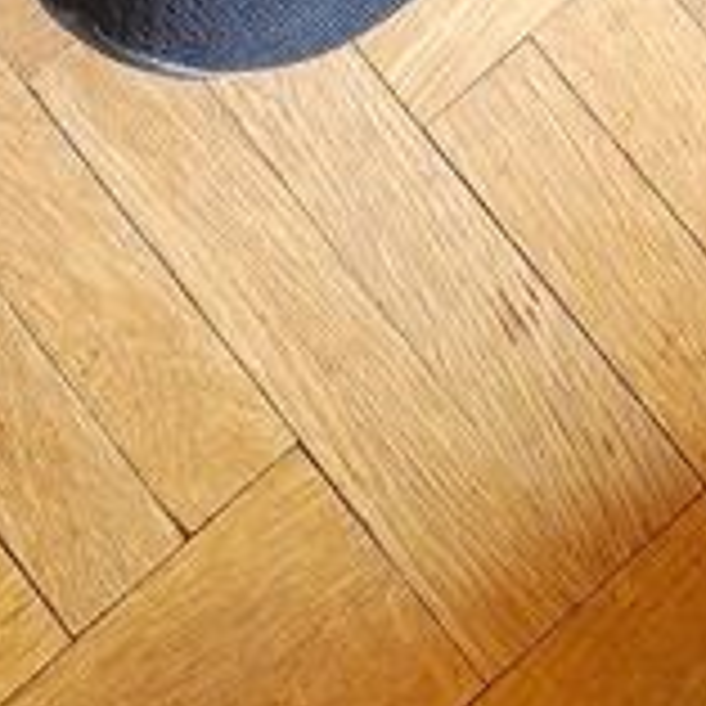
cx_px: 58
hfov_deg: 18.9
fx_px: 2077
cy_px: -616
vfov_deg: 16.0
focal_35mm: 90
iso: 320
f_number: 2
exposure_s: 1/50
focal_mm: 4.6
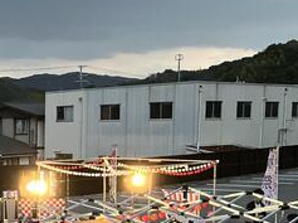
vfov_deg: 20.2
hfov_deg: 25.0
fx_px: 610
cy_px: 208
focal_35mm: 71
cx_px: -50
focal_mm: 3.99
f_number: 1.8
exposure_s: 1/25
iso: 640
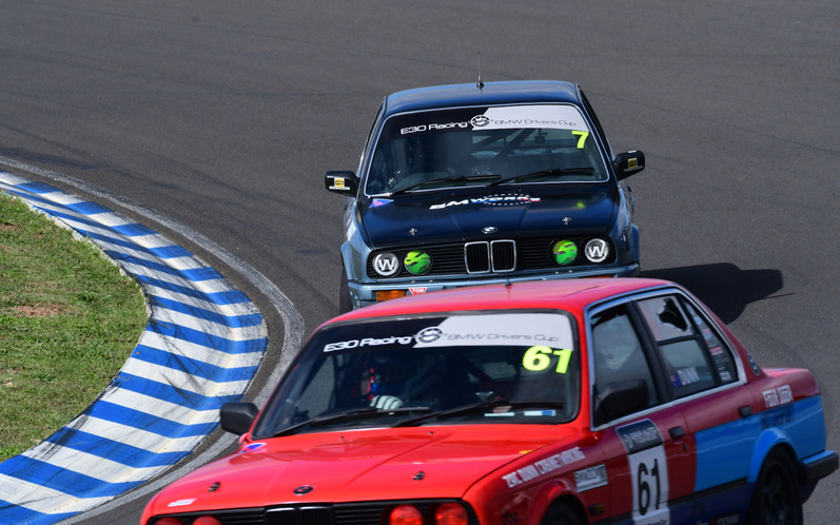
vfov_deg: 2.4
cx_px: 421
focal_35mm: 537
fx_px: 12293
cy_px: 247
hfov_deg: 3.9
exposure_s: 1/640
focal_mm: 350
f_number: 13
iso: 400
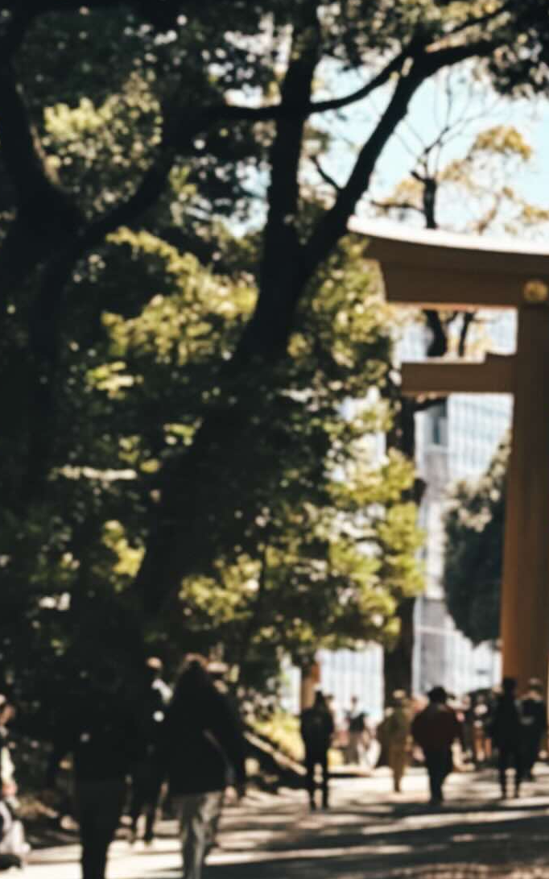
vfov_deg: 11.1
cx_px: 923
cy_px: 545
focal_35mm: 188
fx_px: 4500
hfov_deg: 6.8
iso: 80
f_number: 1.8
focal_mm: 6.86
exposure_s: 1/1400
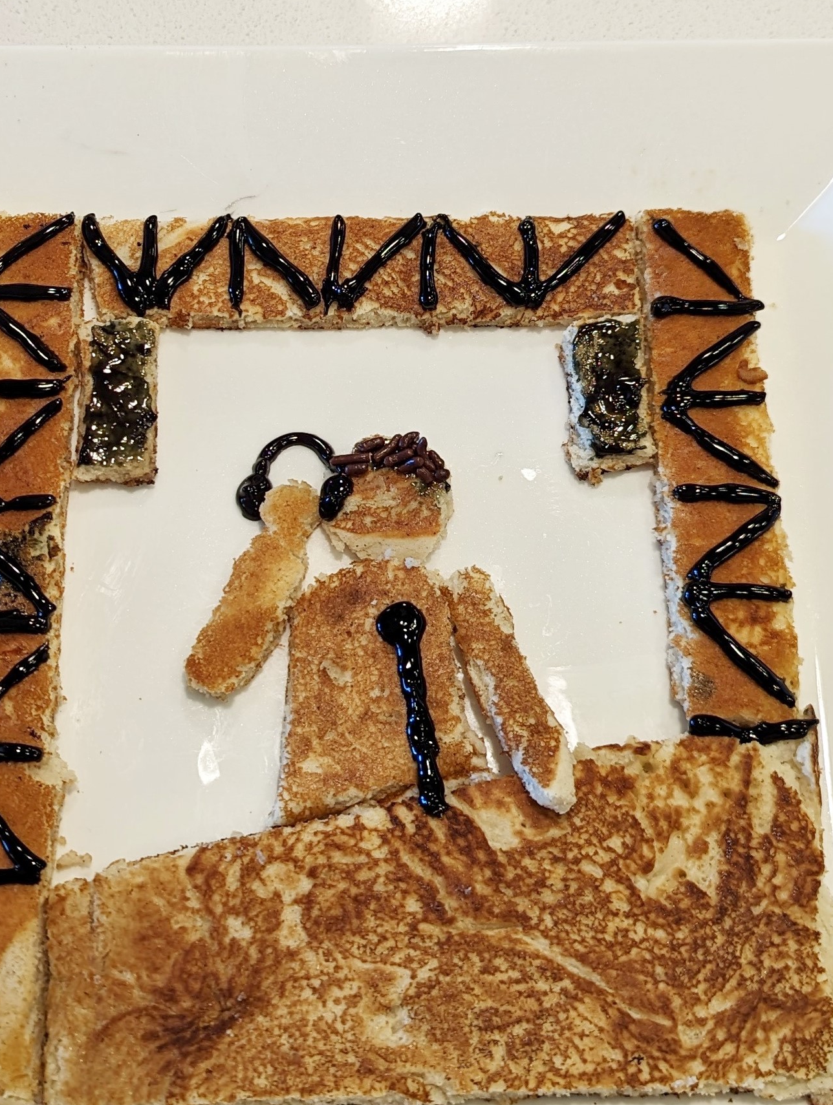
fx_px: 1120
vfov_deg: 52.3
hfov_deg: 40.7
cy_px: 653
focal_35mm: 35
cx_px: 371
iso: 51
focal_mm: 6.81
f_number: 1.85
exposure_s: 1/40
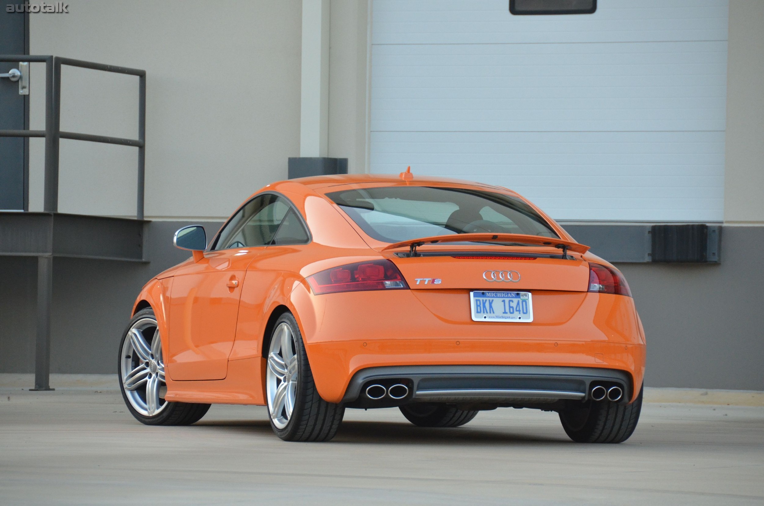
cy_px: 253
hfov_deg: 8.1
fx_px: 5401
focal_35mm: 255
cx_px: 382
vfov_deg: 5.4
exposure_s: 1/320
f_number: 5.6
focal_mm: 170
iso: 1600
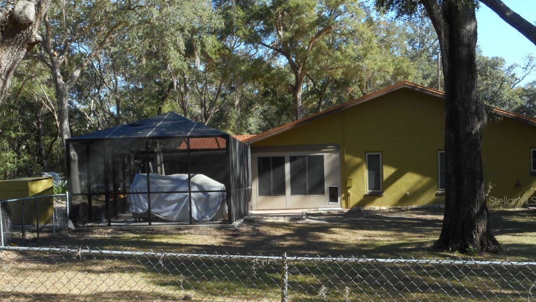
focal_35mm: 49
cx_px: 265
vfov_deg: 24.3
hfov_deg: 42.1
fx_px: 697
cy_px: 200
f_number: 4.7
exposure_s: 1/160
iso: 80
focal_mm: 7.9
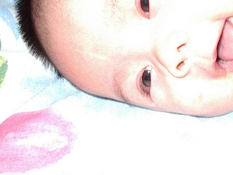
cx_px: 180
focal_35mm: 73
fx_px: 492
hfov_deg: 26.3
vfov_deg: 20.0
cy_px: 36
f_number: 2.6
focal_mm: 5.8
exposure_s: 1/60
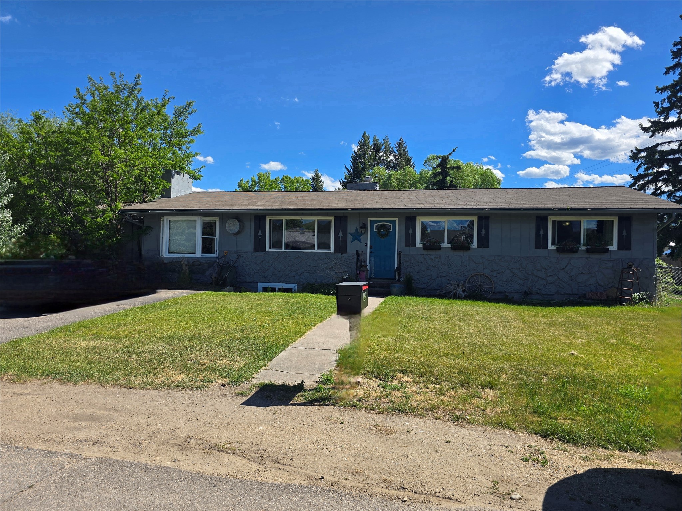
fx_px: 453
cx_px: 341
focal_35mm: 23
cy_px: 256
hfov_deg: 73.9
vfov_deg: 58.9
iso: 12
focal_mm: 6.3
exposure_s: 1/714
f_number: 1.7
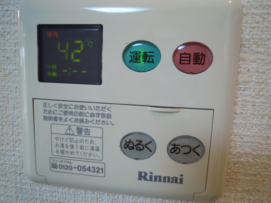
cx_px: 136
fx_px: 219
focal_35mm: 28
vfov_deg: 49.7
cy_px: 102
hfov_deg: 63.4
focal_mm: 5
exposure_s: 1/30
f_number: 2.7
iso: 160
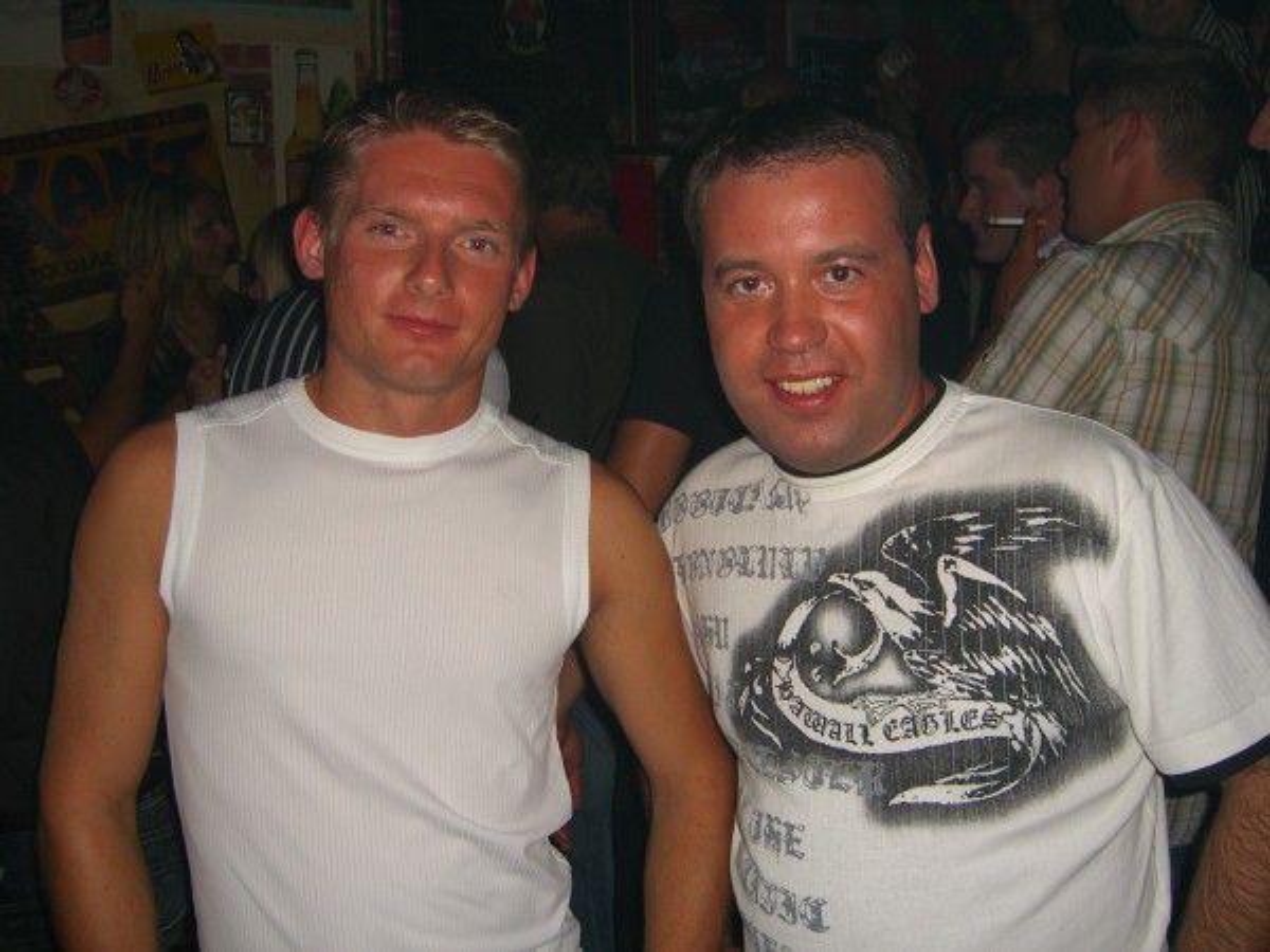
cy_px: 476
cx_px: 635
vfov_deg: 37.7
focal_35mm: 38
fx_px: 1394
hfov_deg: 49.0
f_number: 2.8
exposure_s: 1/60
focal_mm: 7.9
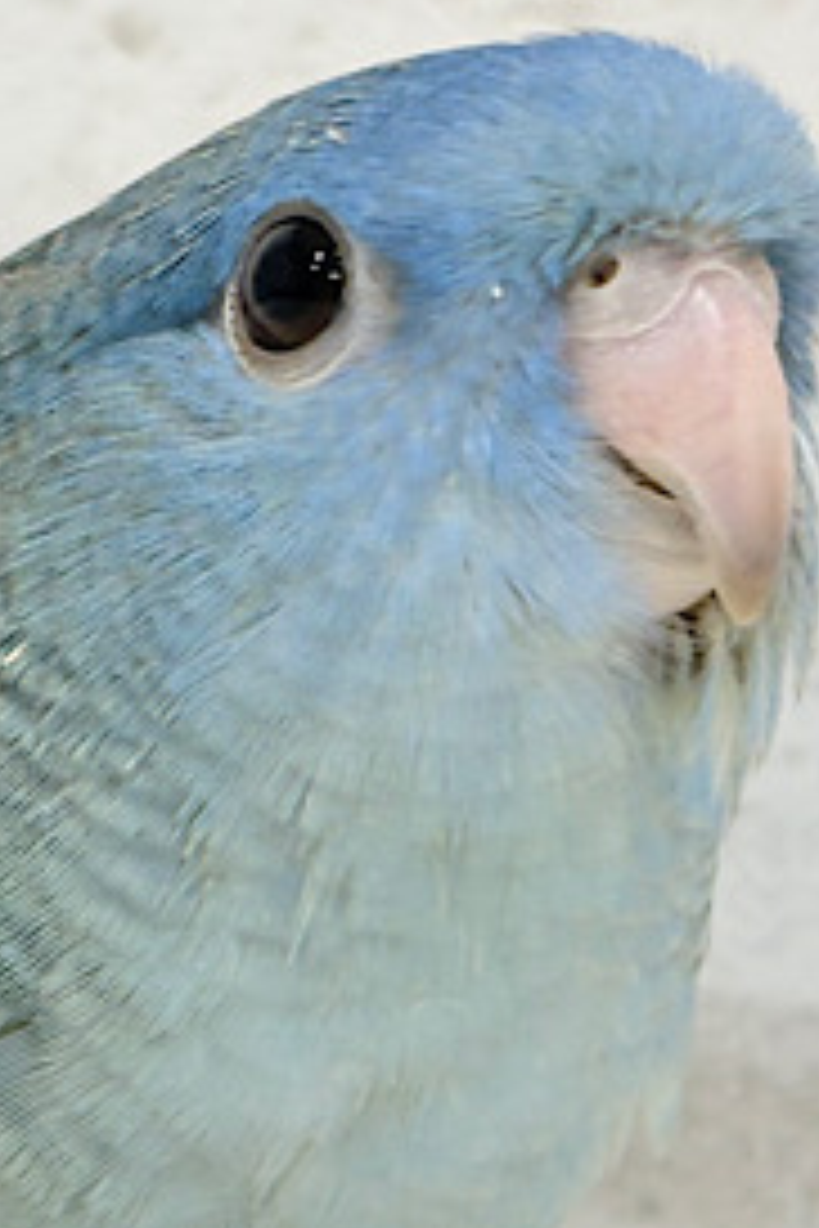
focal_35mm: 127
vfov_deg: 16.1
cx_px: -153
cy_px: 756
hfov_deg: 10.6
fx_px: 4334
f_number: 1.6
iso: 64
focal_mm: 5.96
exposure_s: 1/50
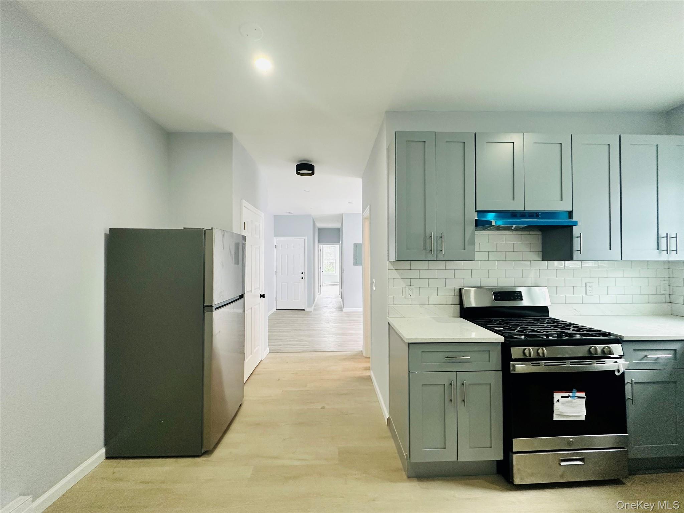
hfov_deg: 102.1
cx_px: 342
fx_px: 277
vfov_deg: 85.7
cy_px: 256
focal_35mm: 14
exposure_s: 1/120
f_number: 2.2
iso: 250
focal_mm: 2.22
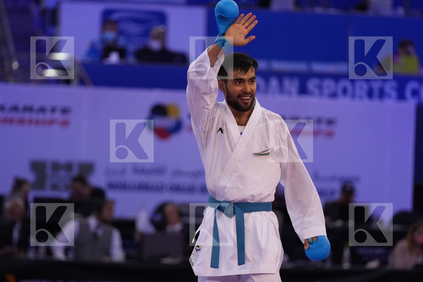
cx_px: 212
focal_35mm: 300
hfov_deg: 6.9
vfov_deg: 4.6
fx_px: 3525
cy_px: 141
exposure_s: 1/1000
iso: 1600
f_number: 2.8
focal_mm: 200
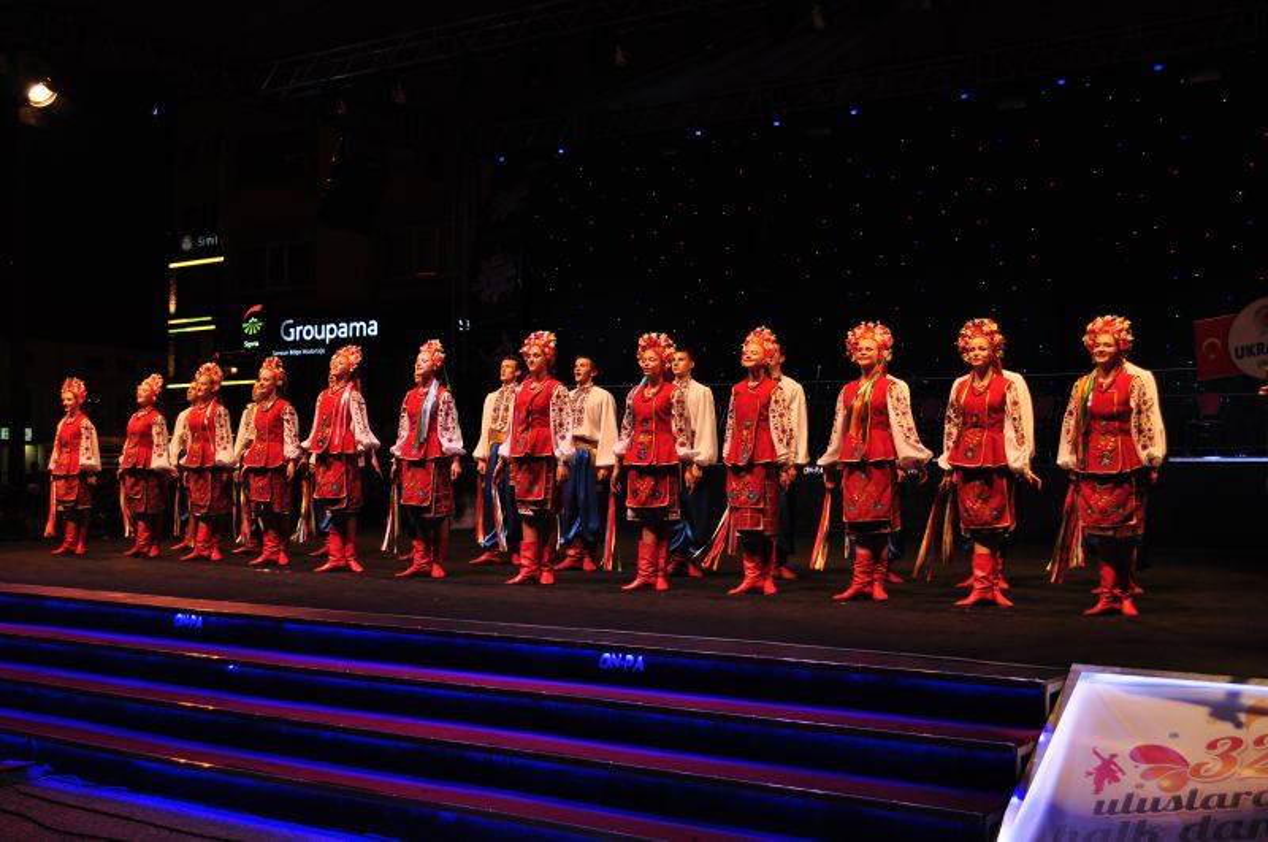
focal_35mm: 42
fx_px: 1477
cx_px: 634
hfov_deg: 46.5
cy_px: 421
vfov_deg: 31.8
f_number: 5.6
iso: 400
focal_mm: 28
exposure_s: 1/100
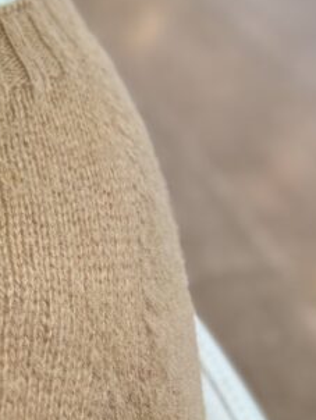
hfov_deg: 15.9
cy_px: -249
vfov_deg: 19.2
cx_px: -146
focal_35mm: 86
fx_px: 1045
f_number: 1.6
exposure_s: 1/50
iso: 125
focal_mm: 5.96
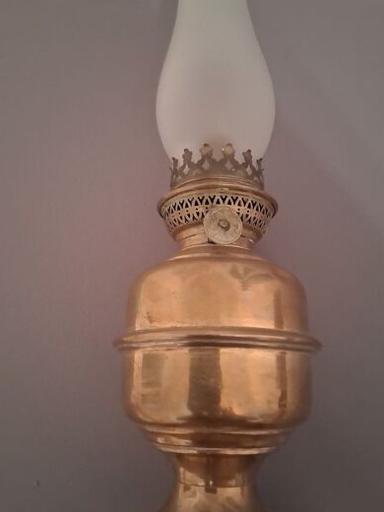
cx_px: 190
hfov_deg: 44.2
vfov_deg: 56.8
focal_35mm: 32
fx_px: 473
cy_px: 265
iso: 1000
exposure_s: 1/13
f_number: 1.8
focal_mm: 3.98
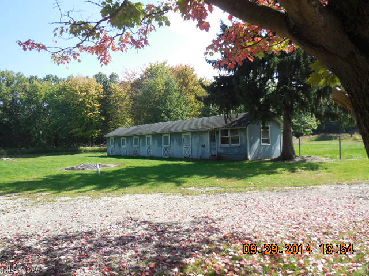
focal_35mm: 30
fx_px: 320
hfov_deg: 60.0
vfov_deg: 46.8
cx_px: 184
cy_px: 138
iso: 125
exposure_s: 1/500
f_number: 3.2
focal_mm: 5.3
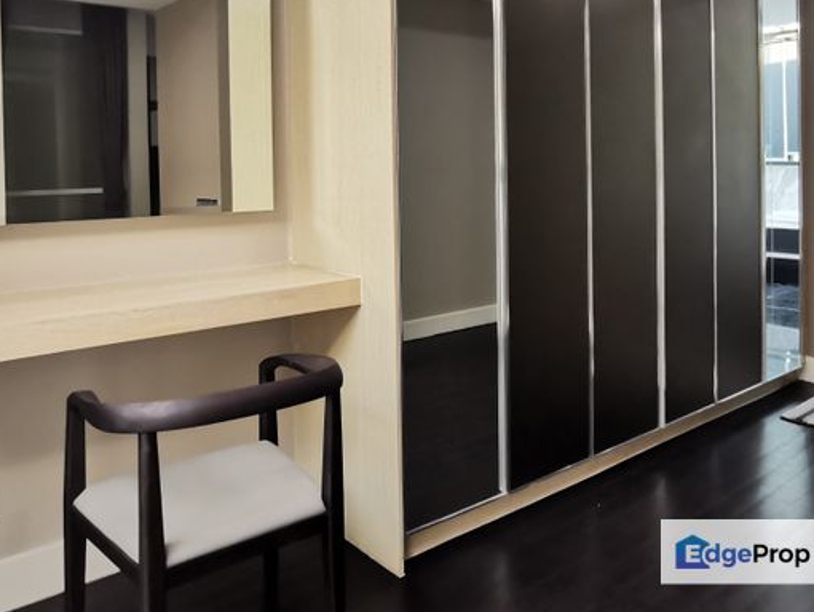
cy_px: 168
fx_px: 753
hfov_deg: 56.7
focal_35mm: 32
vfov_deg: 43.1
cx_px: 437
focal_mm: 2.26
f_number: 2.2
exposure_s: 1/50
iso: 100
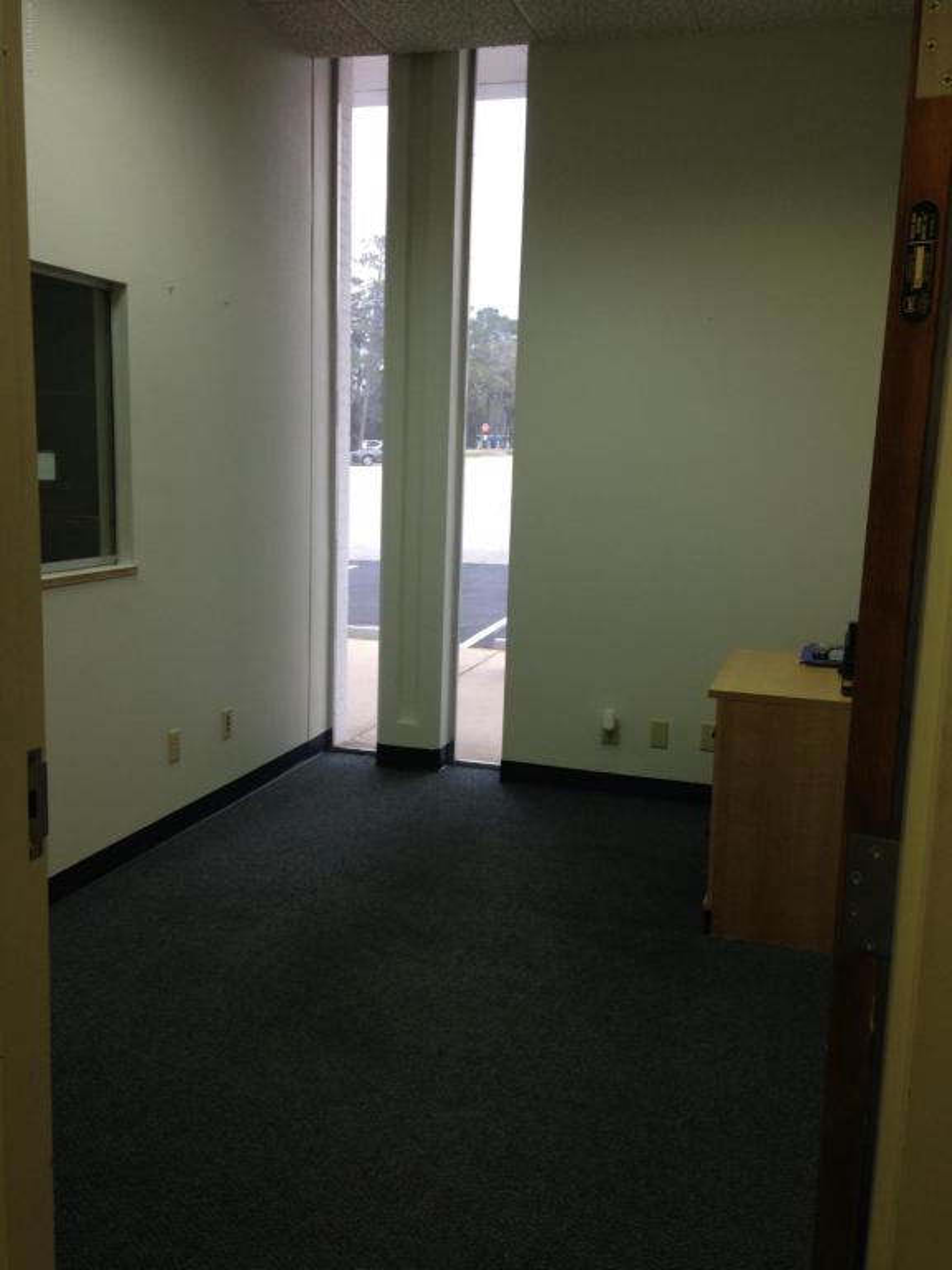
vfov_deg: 55.4
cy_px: 635
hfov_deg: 42.9
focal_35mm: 33
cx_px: 476
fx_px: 1210
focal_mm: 4.12
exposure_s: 1/40
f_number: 2.4
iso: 50
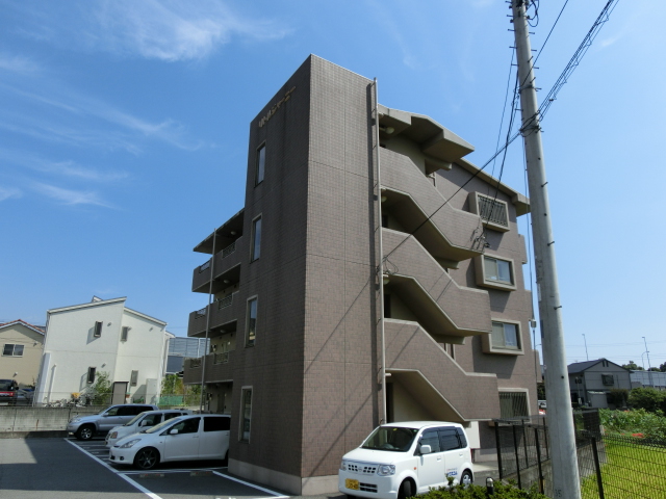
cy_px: 250
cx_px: 333
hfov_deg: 69.4
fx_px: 481
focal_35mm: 25
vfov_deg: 54.9
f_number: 8
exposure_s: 1/320
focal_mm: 4.4
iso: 80
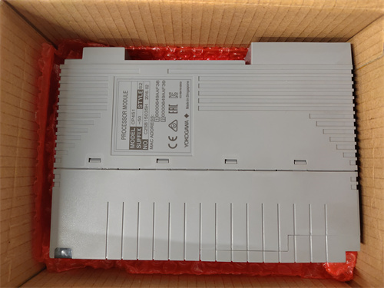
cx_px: 192
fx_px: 255
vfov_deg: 58.9
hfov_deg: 73.9
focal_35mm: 23
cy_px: 144
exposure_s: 1/50
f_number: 1.9
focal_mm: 5.52
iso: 3497
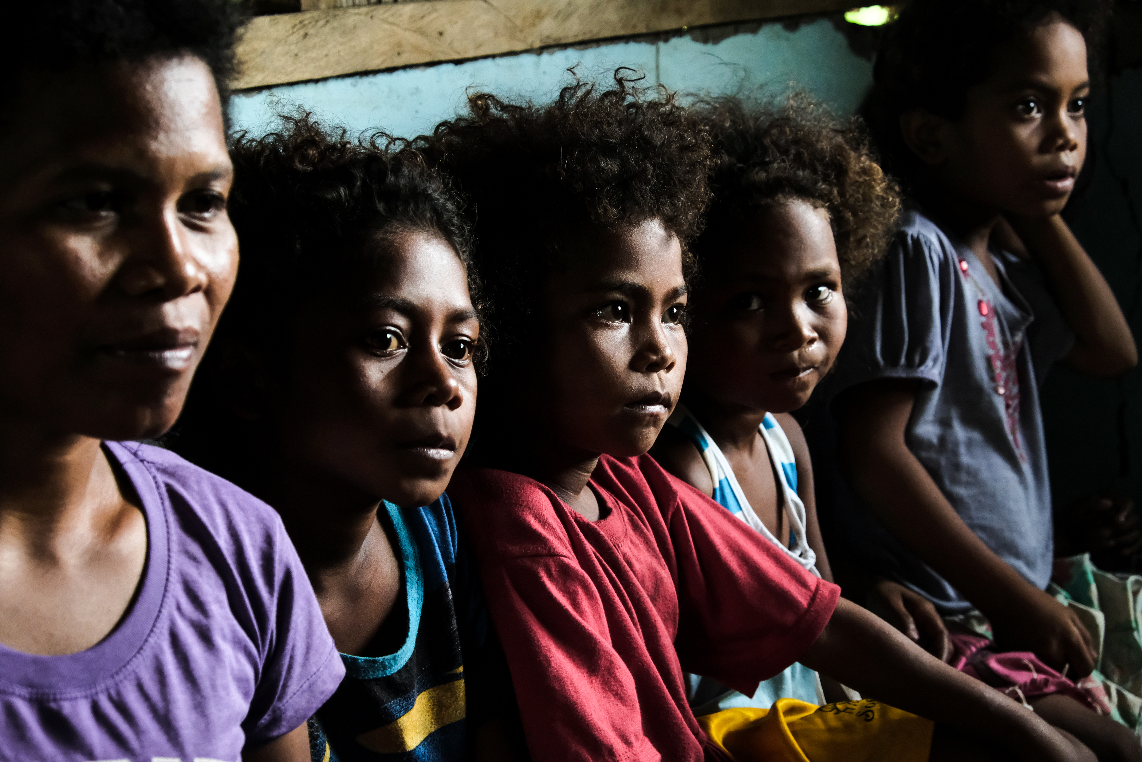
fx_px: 2633
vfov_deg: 16.5
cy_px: 381
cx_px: 571
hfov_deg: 24.5
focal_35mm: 83
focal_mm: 55
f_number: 6.4
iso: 3200
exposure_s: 1/180
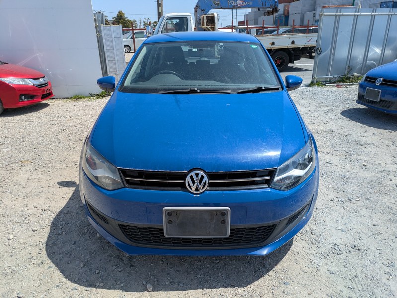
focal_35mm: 25
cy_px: 149
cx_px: 198
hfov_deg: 69.4
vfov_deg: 54.9
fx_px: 287
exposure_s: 1/2222
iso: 51
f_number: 1.89
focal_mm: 5.43
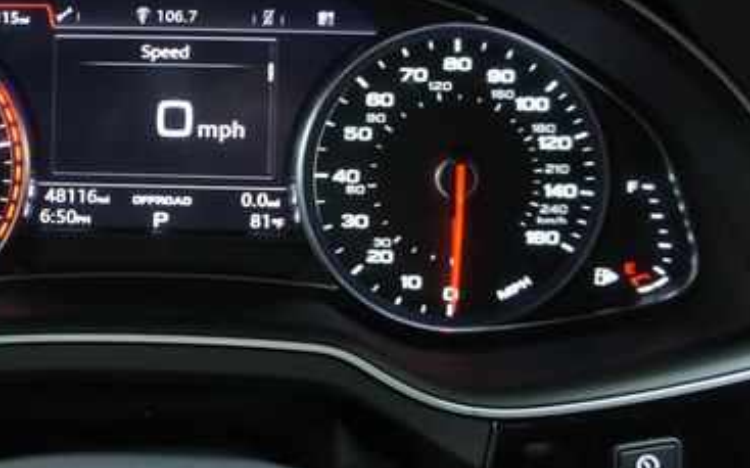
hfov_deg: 39.6
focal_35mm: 48
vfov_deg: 26.7
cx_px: 112
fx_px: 981
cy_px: 151
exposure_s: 1/25
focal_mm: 18
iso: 1600
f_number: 3.5
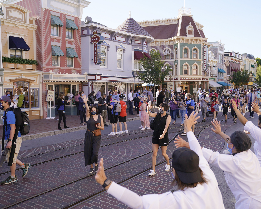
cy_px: 105
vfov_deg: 43.4
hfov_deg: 52.7
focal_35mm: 34
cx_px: 149
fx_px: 263
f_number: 4
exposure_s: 1/500
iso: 160
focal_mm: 30
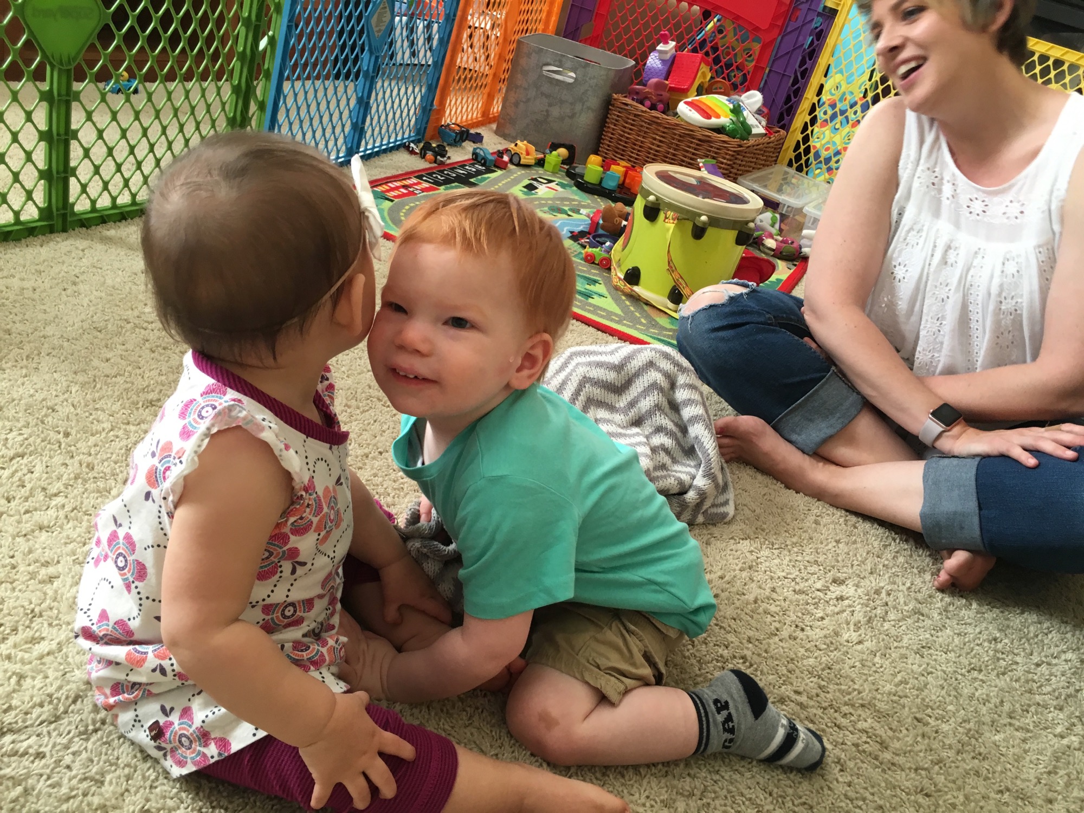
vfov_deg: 48.2
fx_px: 908
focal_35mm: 29
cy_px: 406
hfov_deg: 61.7
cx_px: 542
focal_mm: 4.15
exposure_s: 1/30
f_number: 2.2
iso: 80
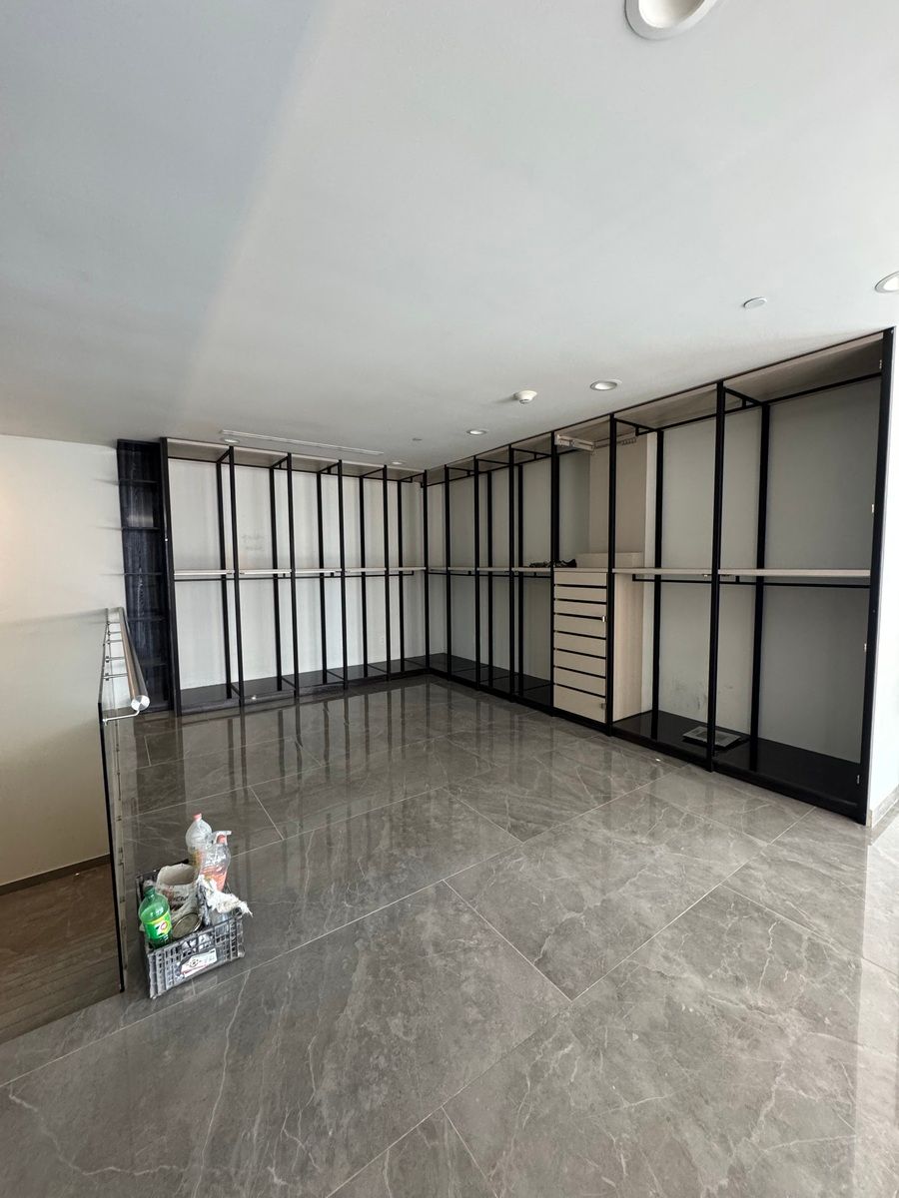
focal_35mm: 14
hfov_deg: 85.7
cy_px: 599
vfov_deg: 102.1
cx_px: 450
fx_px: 485
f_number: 2.2
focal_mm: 2.22
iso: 400
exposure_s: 1/60
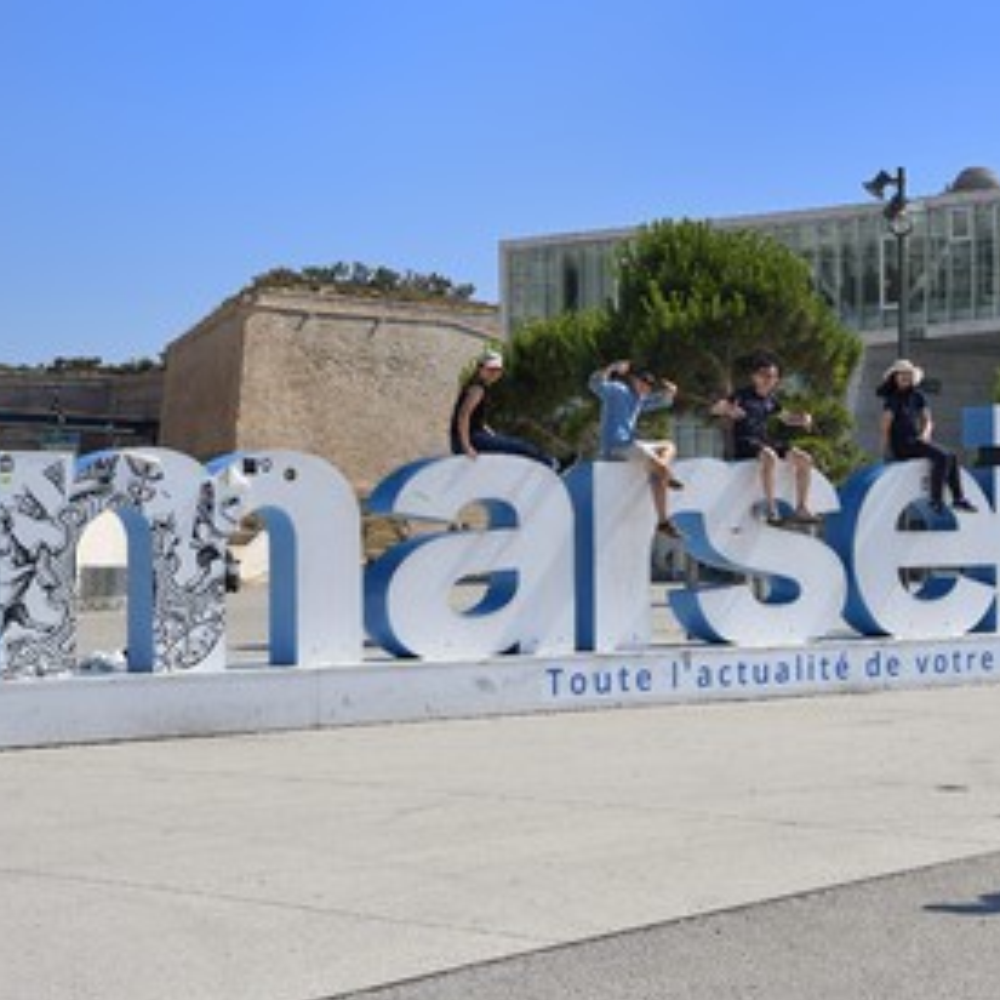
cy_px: 502
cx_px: 716
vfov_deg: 26.5
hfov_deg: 26.2
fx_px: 2124
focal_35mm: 65
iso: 200
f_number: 11
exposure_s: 1/400
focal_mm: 50
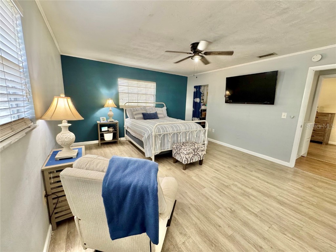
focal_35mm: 14
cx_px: 168
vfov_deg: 85.7
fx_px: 136
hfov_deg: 102.1
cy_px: 126
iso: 320
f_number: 2.2
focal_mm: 2.22
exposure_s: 1/60
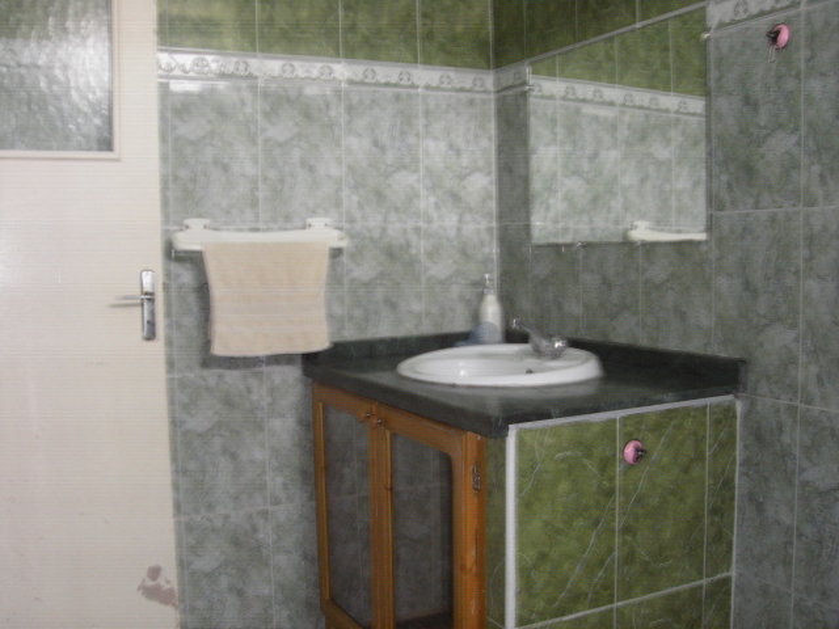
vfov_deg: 37.7
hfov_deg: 49.0
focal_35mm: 38
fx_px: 921
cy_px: 314
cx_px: 420
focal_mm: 6.2
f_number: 2.7
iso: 200
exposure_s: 1/30
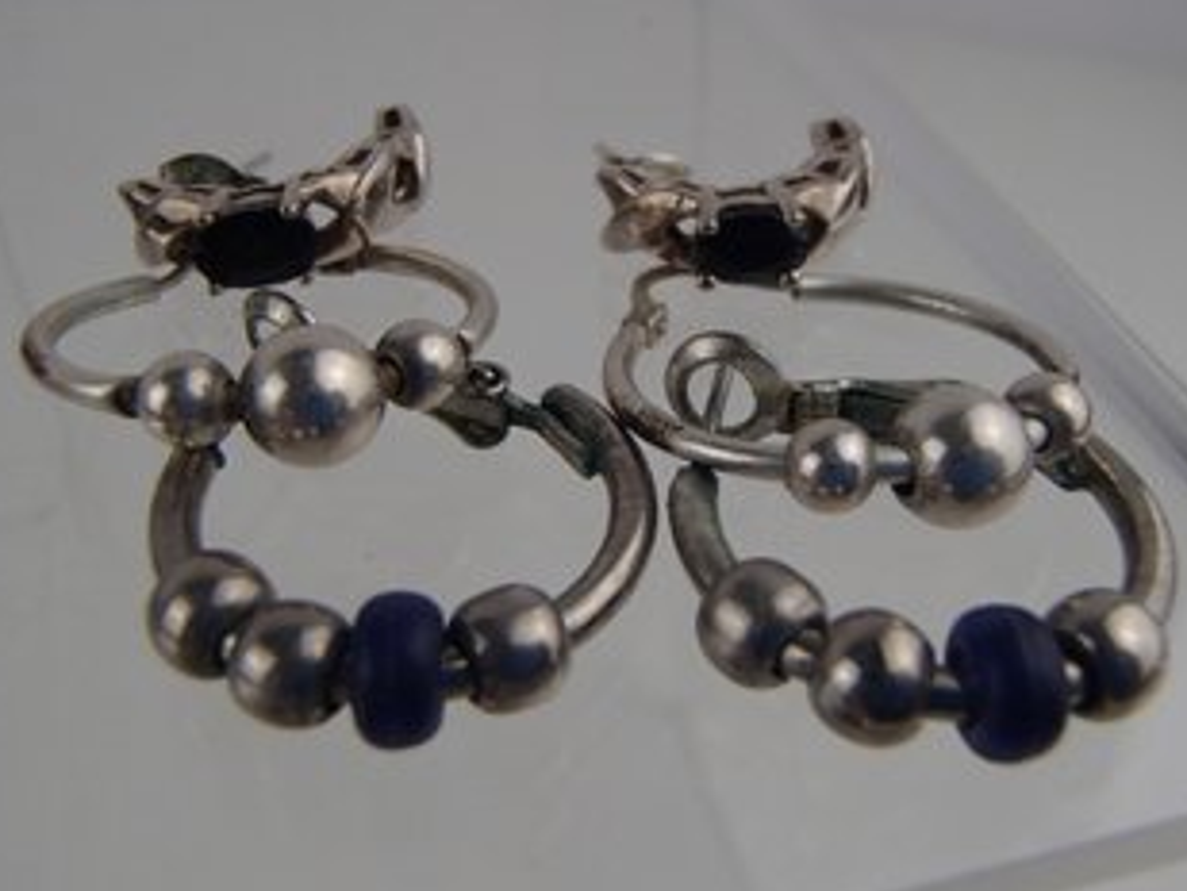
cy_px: 413
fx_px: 1406
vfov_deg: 35.1
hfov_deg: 45.8
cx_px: 605
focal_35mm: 41
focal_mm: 6.64
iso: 125
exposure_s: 1/160
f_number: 4.7
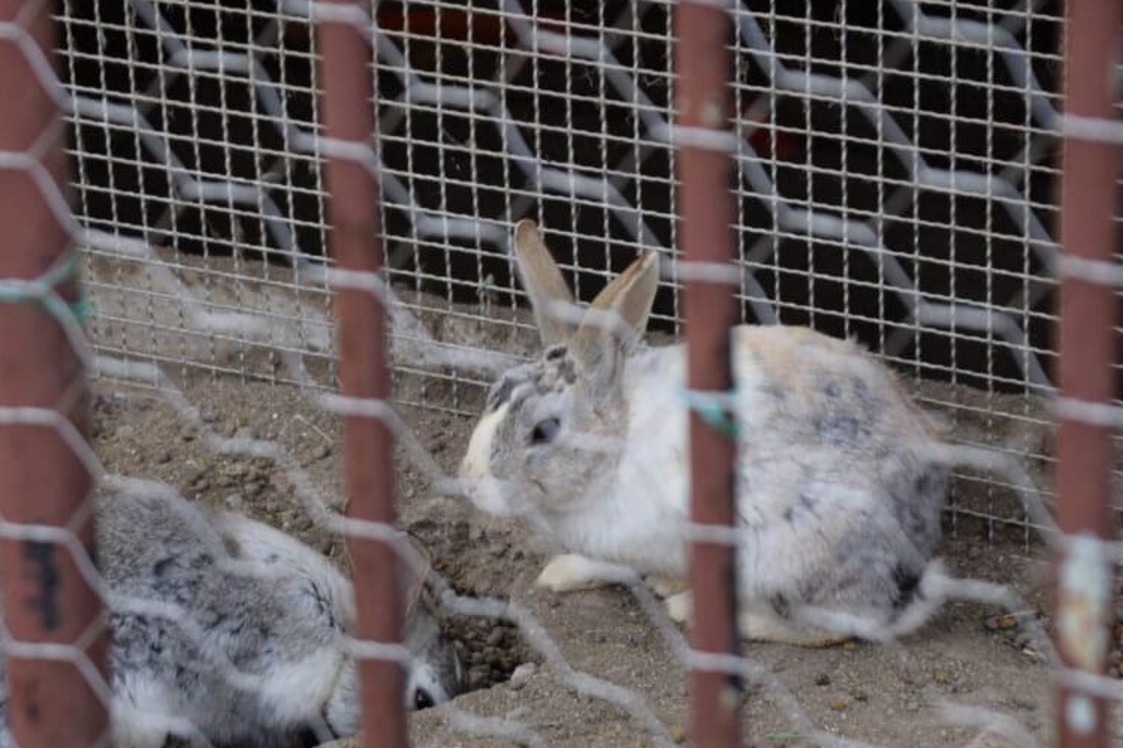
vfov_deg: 9.9
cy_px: 322
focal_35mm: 139
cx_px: 462
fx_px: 4325
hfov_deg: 14.8
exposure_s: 1/160
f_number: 5
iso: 200
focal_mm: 65
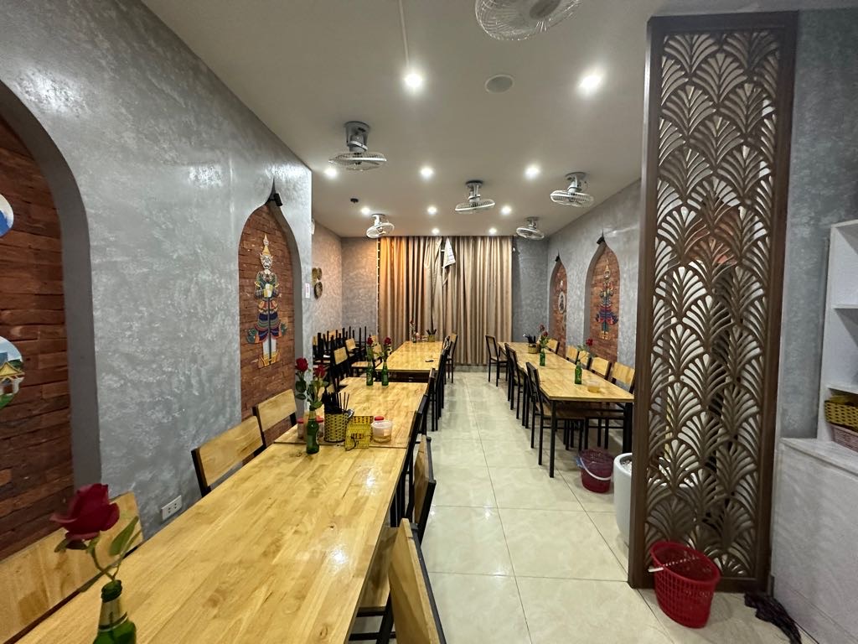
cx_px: 429
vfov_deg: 85.7
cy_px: 322
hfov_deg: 102.1
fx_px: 347
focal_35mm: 14
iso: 640
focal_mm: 2.22
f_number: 2.2
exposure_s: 1/50
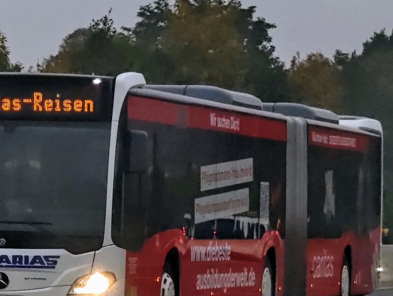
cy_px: 183
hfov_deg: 15.7
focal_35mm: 125
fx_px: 1421
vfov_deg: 11.9
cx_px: 125
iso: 3200
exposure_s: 1/800
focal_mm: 22.5
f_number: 2.3
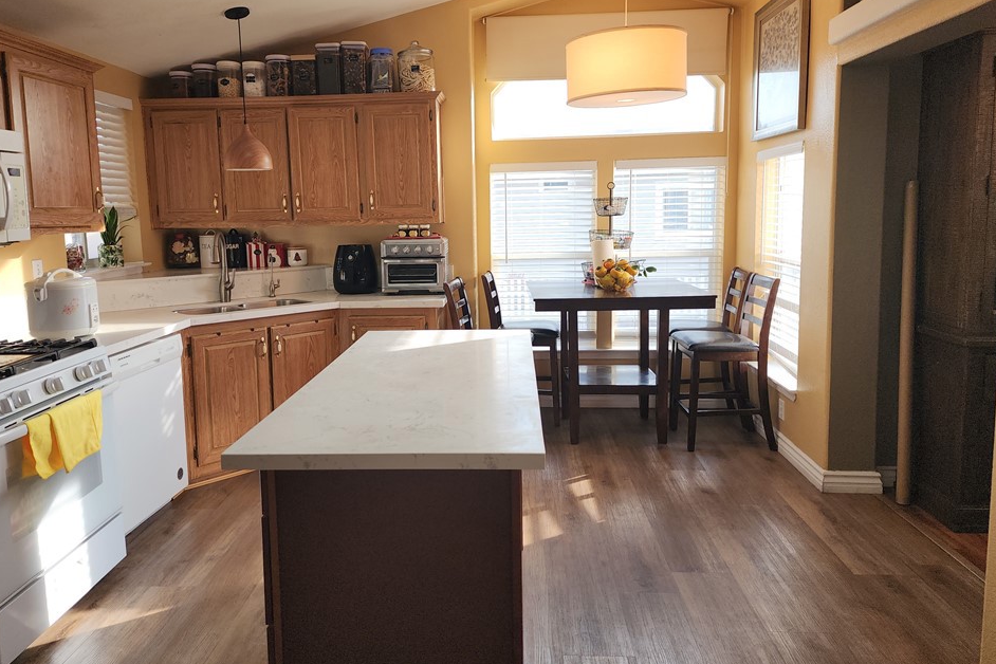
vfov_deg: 49.4
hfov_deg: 69.3
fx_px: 719
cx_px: 462
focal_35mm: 26
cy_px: 290
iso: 20
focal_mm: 6.4
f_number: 1.8
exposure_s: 1/60
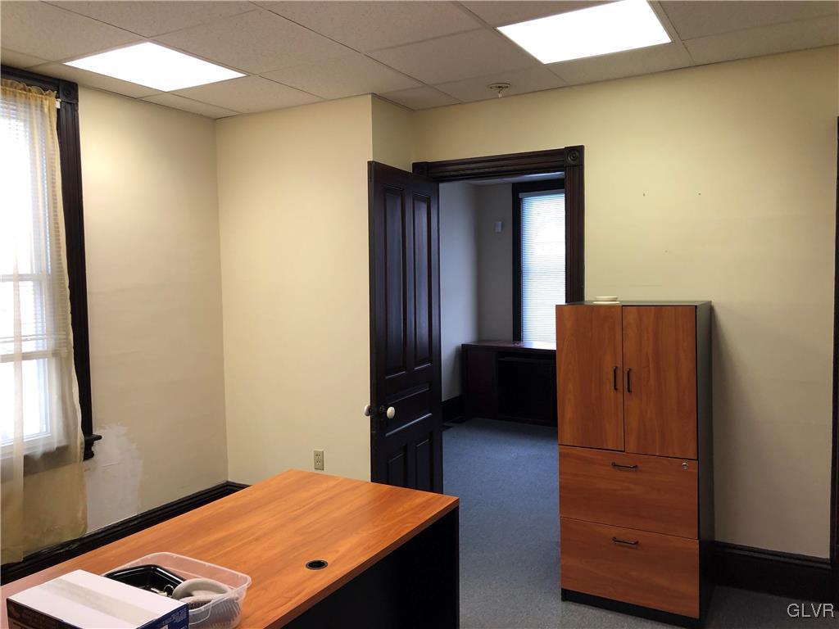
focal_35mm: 28
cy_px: 314
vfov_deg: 49.7
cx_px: 420
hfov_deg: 63.4
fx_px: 679
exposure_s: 1/20
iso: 40
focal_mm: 3.99
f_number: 1.8
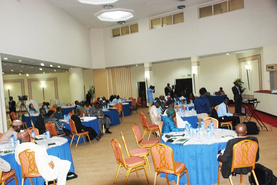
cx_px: 138
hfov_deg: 53.1
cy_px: 92
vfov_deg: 36.9
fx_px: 277
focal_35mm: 36
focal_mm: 24
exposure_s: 1/60
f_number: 4
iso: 400
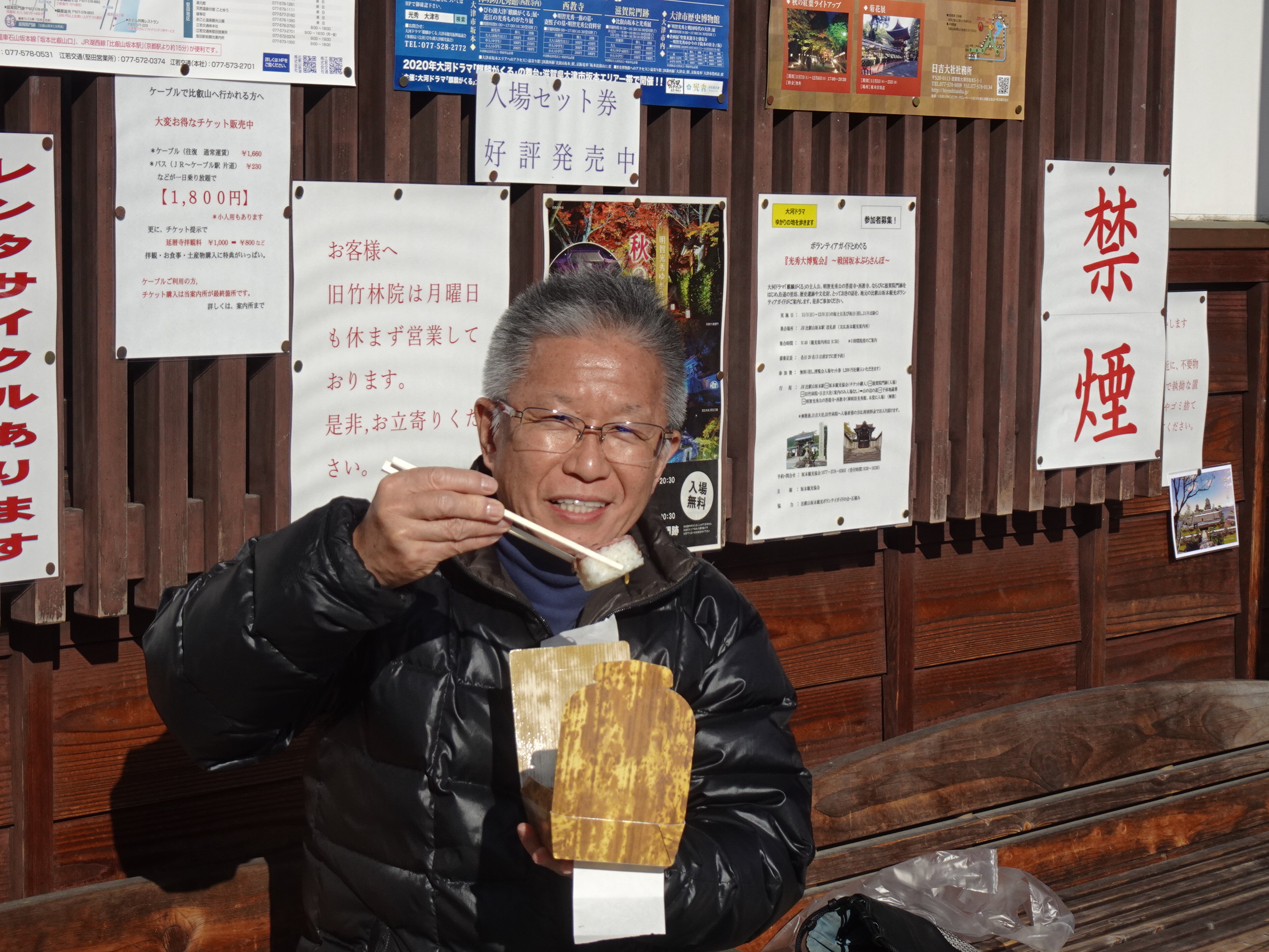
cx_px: 634
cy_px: 476
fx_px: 2676
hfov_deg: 26.7
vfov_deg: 20.2
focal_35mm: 73
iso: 80
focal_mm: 11.56
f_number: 5
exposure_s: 1/800
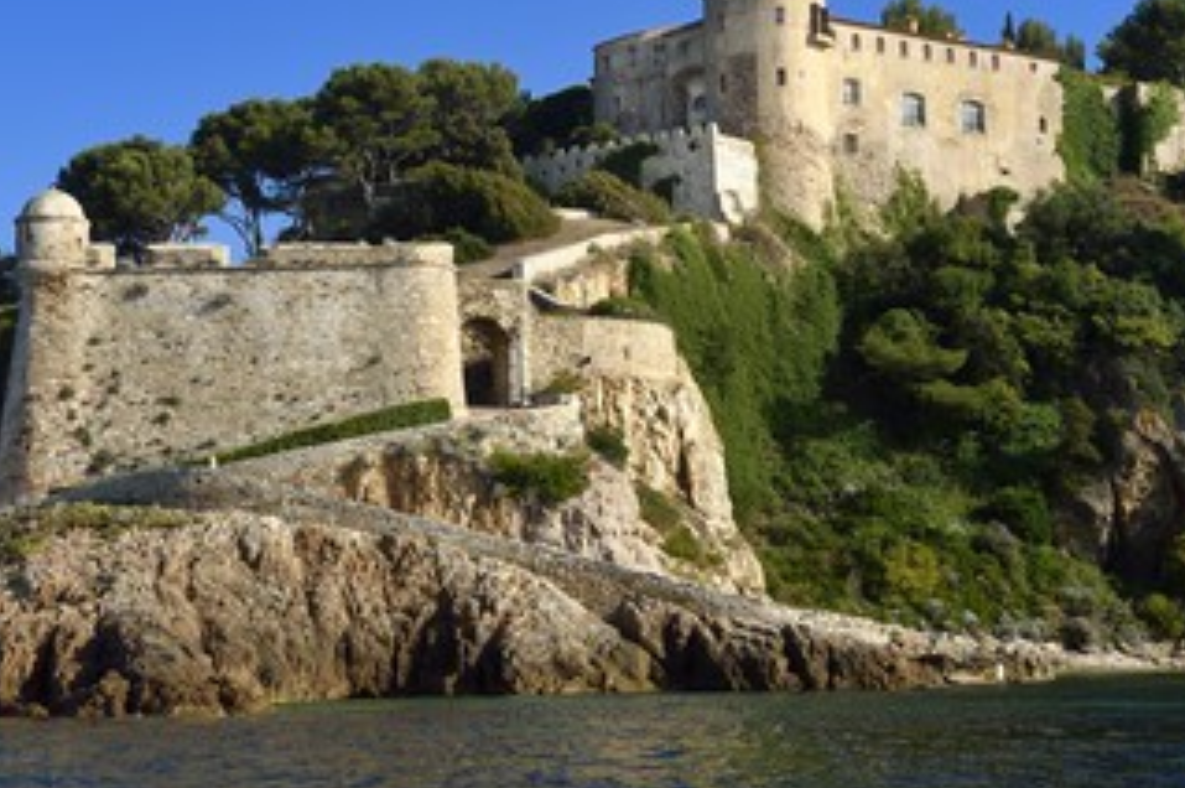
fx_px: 1907
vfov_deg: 23.3
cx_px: 535
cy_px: 372
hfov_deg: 34.5
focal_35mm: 58
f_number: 11
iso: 200
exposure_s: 1/250
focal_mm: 44
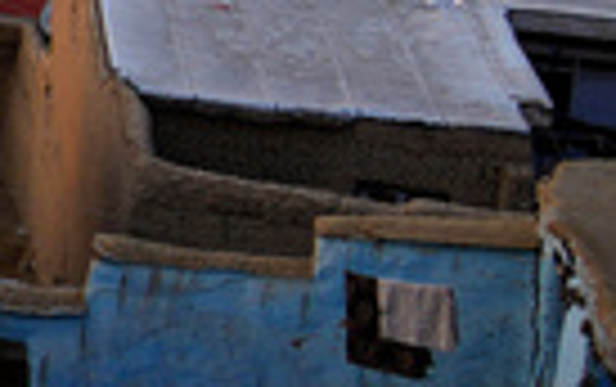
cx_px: -1529
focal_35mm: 183
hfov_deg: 8.5
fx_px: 3076
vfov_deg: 6.8
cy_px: -596
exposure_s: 1/320
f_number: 2.8
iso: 200
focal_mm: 24
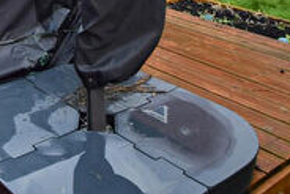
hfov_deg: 32.9
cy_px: -127
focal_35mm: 57
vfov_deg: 19.5
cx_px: 20
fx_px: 460
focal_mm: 10
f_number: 8
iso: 220
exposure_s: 1/15
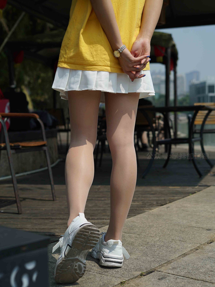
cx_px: 109
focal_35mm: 55
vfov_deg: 34.9
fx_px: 455
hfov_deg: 26.6
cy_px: 130
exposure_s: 1/2000
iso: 100
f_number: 4
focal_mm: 50
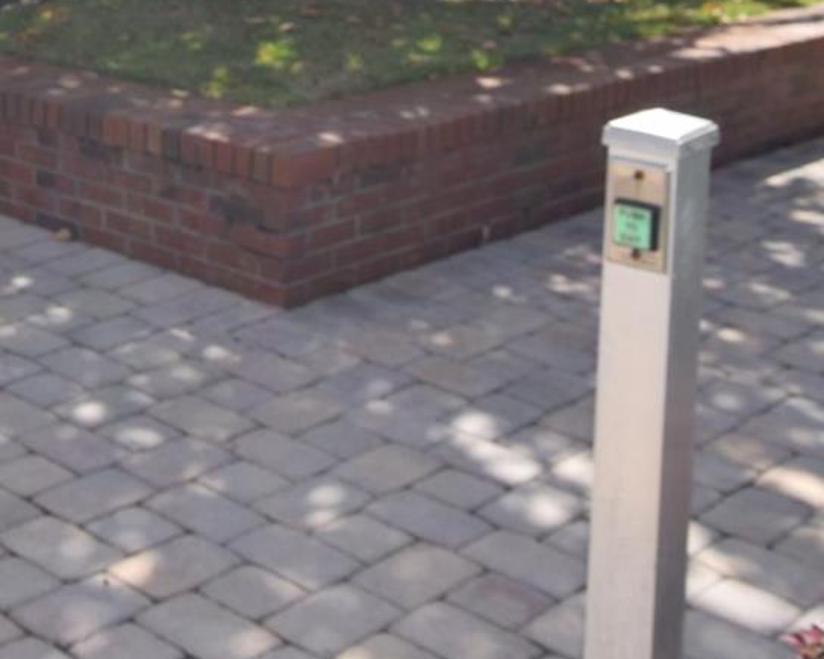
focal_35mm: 70
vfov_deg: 20.5
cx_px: 145
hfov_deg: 26.4
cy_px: -98
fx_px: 1716
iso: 100
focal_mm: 17
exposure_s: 1/200
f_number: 10
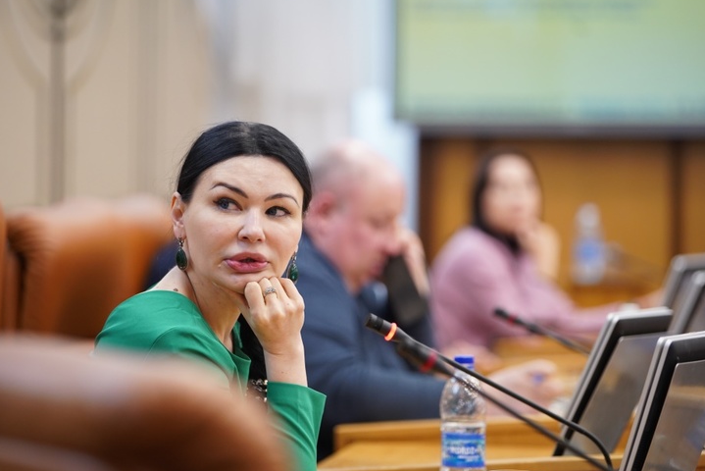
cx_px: 369
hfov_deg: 12.3
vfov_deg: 8.2
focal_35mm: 167
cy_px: 224
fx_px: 3272
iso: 2500
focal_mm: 150
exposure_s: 1/250
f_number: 2.8
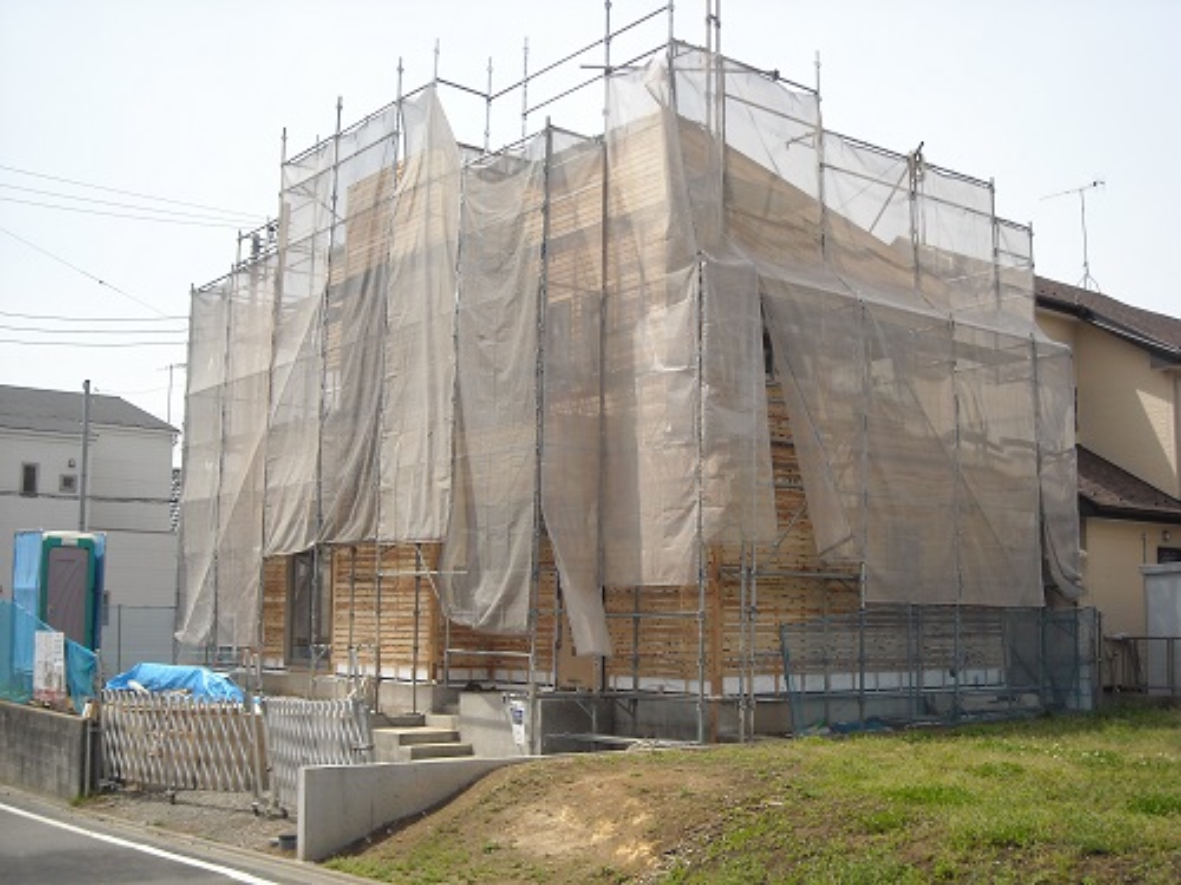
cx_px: 590
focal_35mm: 44
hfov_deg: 42.9
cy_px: 442
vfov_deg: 32.9
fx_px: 1501
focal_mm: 7.1
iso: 64
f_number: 6.1
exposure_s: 1/192
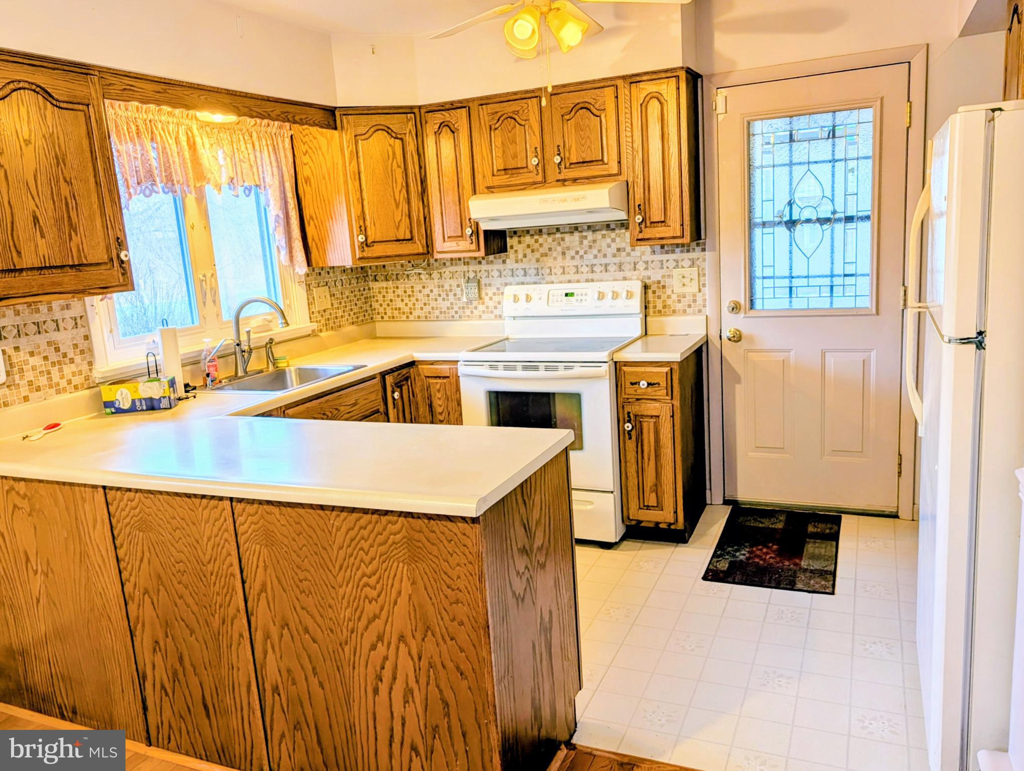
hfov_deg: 71.5
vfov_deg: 56.9
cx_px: 512
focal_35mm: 24
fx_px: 711
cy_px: 386
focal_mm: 6.9
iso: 25
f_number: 1.68
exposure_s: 1/137
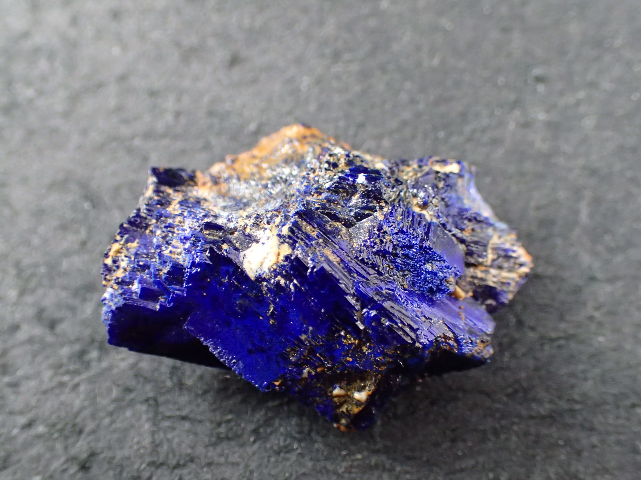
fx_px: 852
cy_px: 240
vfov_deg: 31.5
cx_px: 320
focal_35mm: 46
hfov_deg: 41.2
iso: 800
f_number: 3.1
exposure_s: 1/125
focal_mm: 8.41
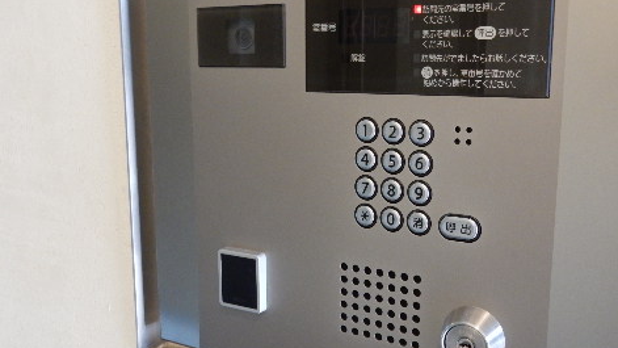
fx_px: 606
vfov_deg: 32.0
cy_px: 175
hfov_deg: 53.7
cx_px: 367
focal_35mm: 37
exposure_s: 1/25
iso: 400
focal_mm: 4.5
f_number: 3.7
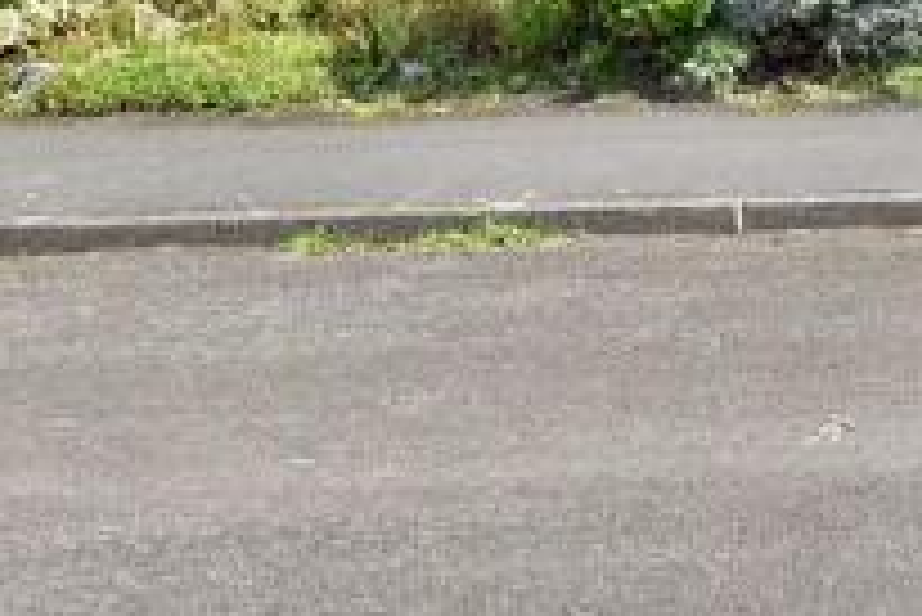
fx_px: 1717
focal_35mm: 67
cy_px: -339
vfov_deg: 17.9
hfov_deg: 25.3
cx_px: 1248
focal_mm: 14
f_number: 10
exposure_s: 1/400
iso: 800
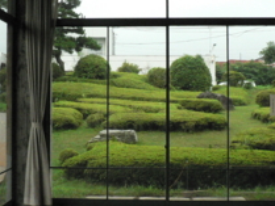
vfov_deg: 21.3
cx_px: 130
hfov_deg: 28.1
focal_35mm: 69
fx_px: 548
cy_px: 92
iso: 400
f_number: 4
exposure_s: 1/400
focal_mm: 6
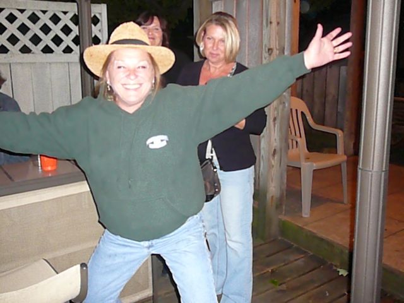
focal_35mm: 35
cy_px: 152
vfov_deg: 40.7
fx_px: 408
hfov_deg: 52.6
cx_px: 202
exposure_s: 1/30
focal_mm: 5.2
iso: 800
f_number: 2.8
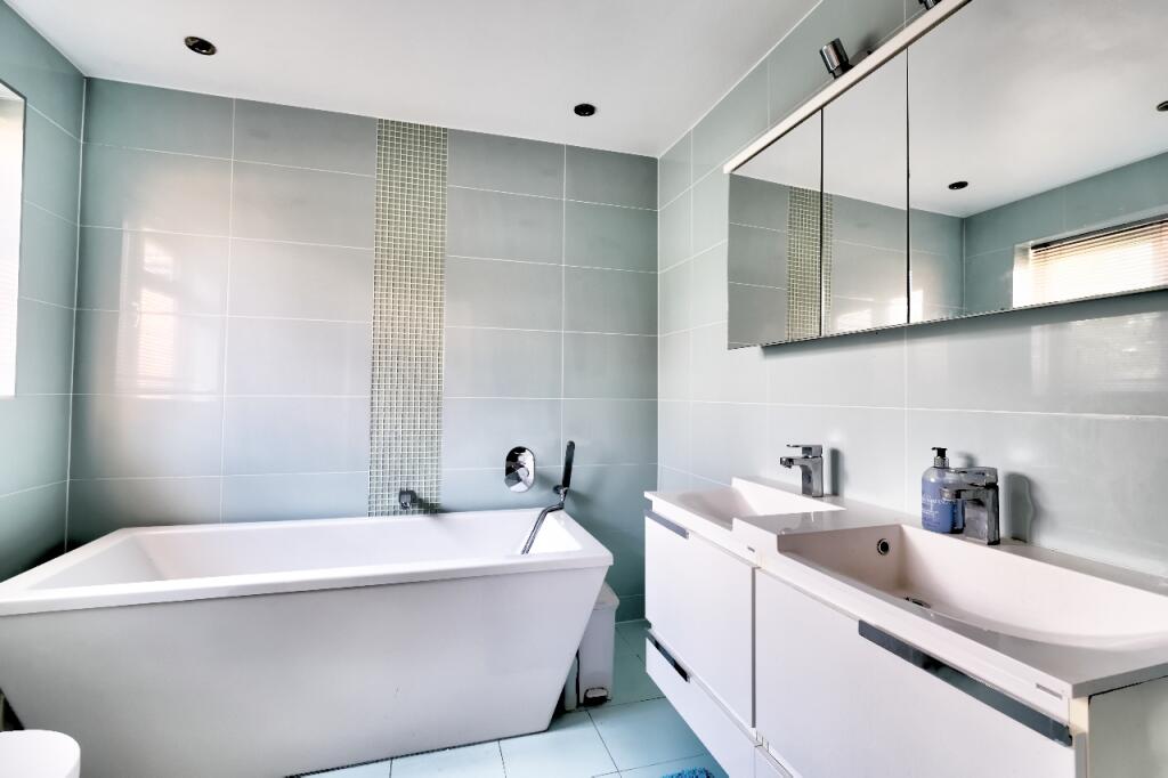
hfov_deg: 100.4
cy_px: 389
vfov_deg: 77.3
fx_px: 486
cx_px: 584
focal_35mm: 15
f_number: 4
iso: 160
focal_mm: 10
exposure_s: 1/15
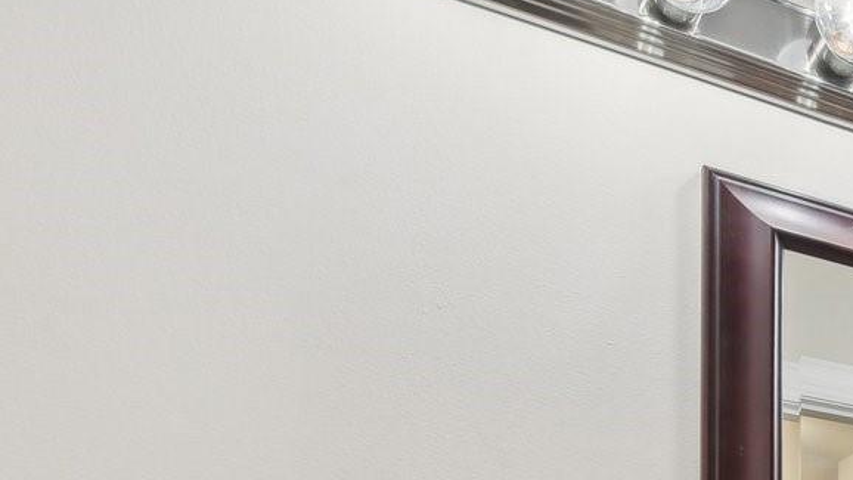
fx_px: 1176
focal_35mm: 52
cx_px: 1381
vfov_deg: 18.9
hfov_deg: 25.4
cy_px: 804
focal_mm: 14
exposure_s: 1/13
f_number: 11
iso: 200
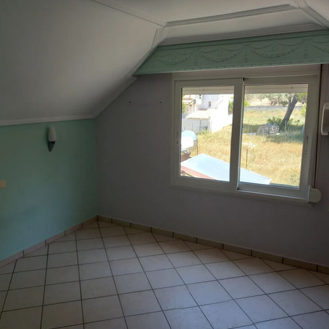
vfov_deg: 54.0
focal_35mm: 30
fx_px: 323
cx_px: 144
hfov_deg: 53.9
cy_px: 165
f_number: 2
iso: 40
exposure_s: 1/60
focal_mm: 4.6
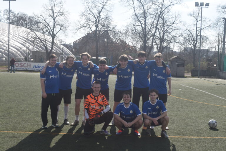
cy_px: 76
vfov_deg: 29.9
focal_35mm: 45
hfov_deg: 43.6
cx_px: 113
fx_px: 282
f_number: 11
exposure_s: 1/200
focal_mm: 30
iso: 100
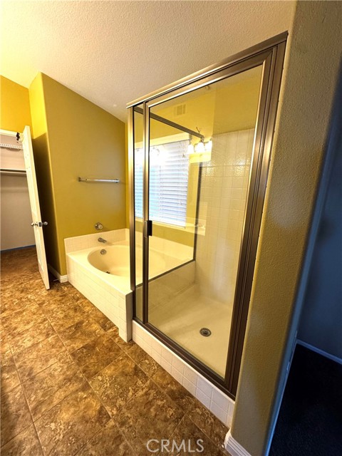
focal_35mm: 14
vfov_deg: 102.1
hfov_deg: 85.7
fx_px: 184
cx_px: 171
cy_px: 228
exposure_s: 1/60
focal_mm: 2.22
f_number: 2.2
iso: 320
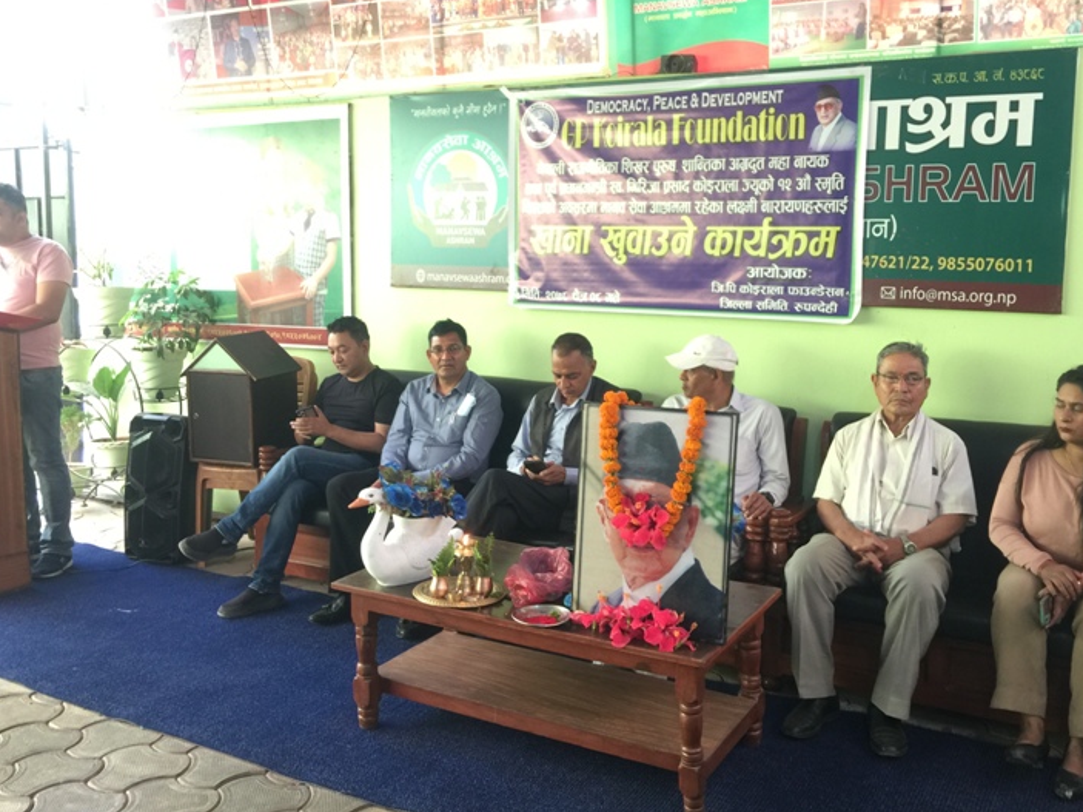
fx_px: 1032
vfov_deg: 42.9
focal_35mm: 33
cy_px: 356
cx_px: 565
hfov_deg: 55.3
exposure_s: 1/17
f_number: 2.2
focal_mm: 4.15
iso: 64
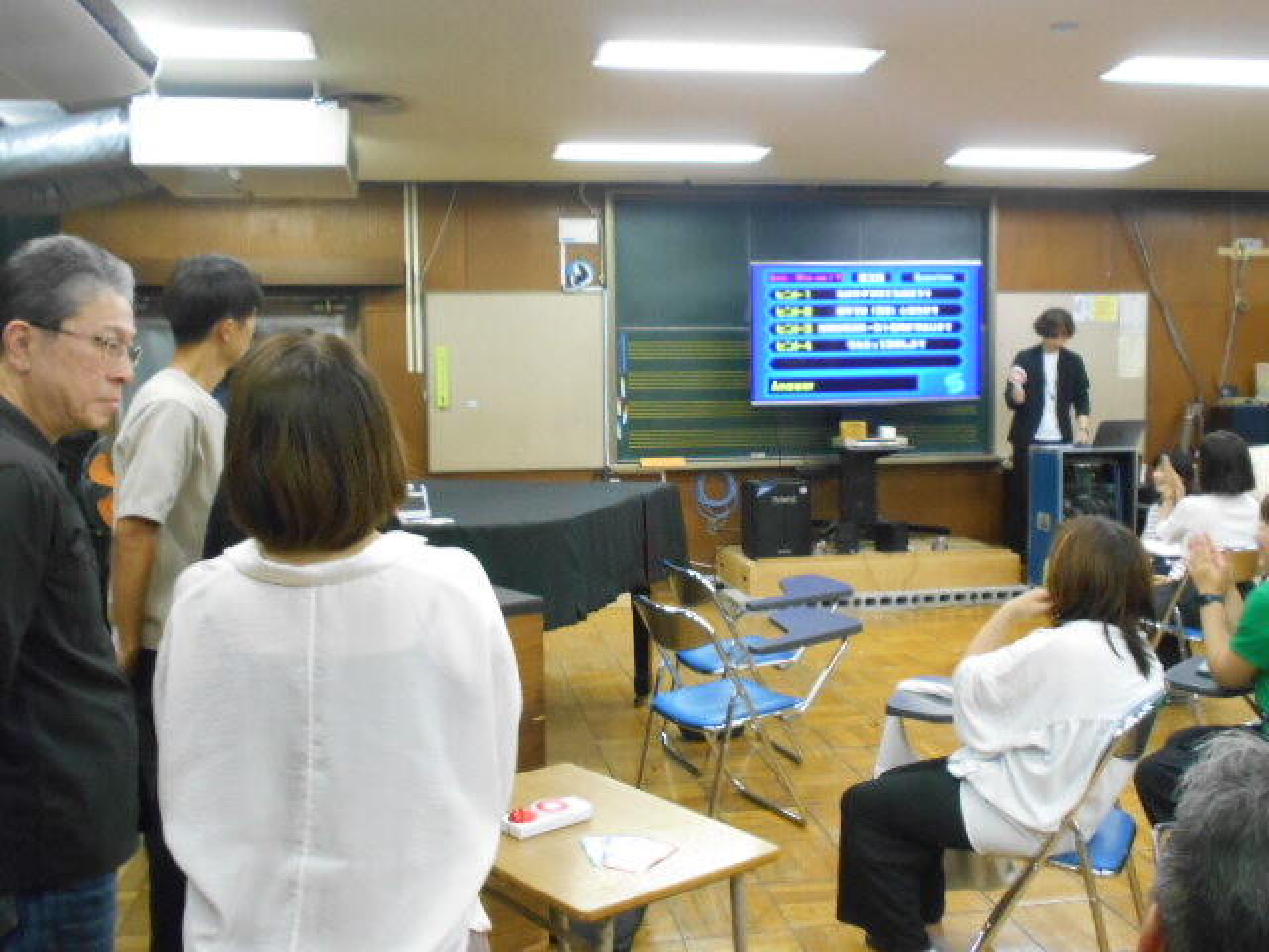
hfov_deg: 54.0
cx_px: 634
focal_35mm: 34
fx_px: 1246
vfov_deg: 41.8
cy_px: 476
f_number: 3.6
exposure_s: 1/30
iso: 800
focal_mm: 5.8
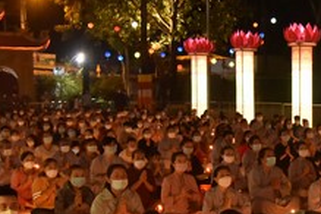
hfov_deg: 22.0
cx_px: 321
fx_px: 794
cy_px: 139
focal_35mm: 89
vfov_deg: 15.3
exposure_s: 1/80
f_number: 4
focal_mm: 30
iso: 6400
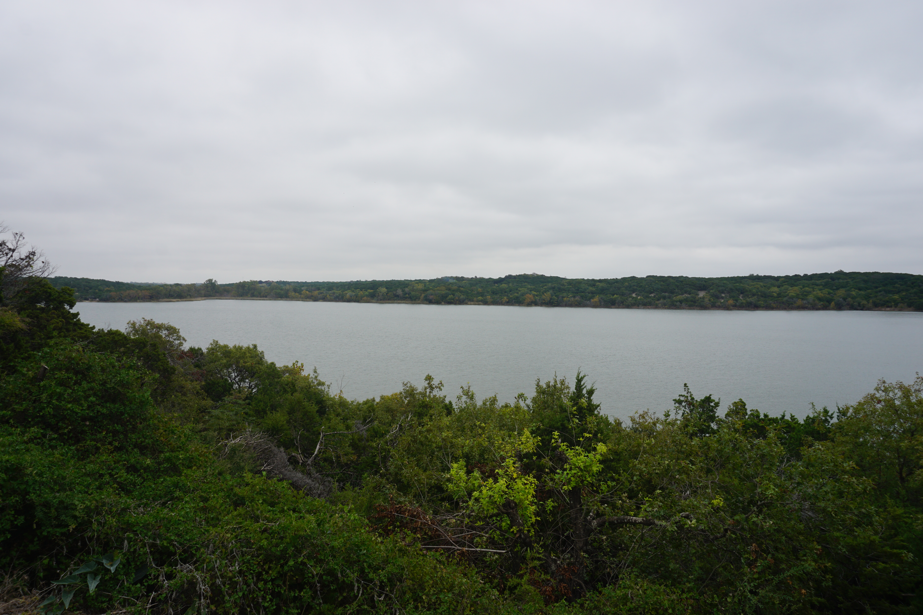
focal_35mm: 24
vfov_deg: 53.1
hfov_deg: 73.7
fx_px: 615
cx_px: 462
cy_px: 308
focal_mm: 16
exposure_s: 1/100
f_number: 10
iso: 100
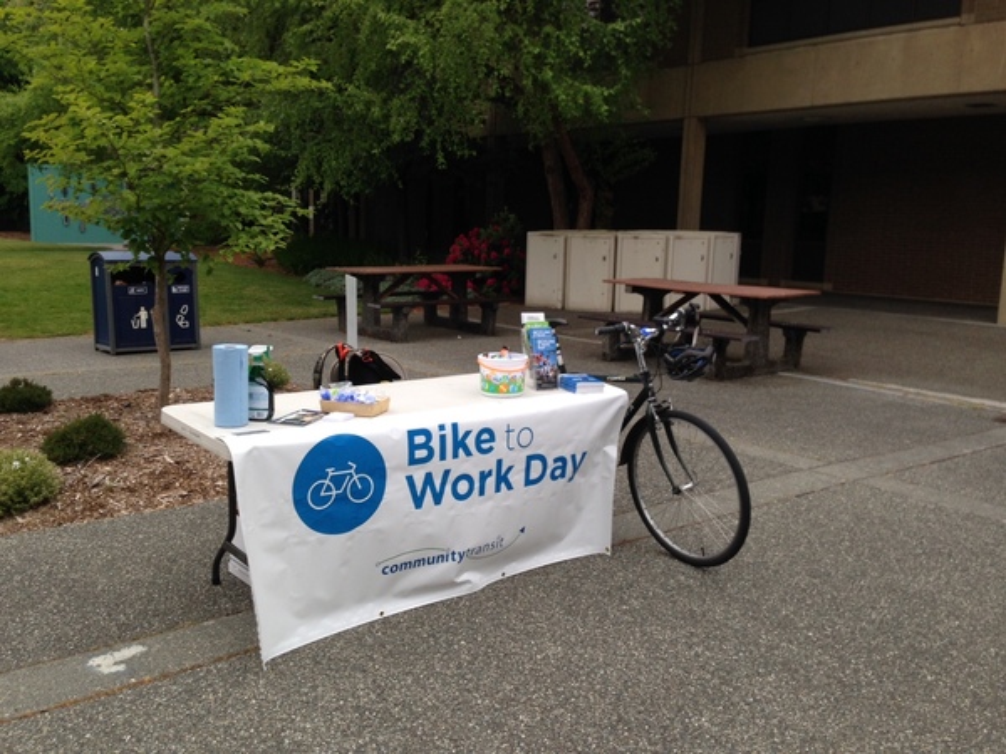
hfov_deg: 55.4
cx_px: 503
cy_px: 377
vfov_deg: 42.9
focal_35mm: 33
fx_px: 959
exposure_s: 1/120
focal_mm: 4.12
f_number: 2.4
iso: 50
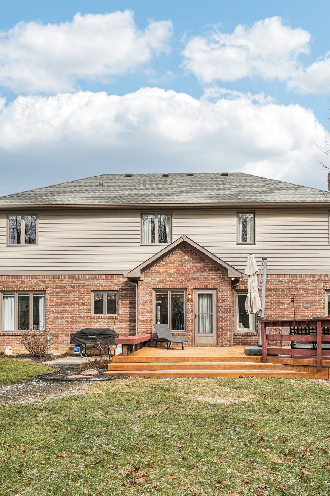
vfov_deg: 71.5
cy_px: 246
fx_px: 344
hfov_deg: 51.2
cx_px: 184
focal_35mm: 25
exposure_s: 1/200
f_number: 8
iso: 100
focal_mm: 16
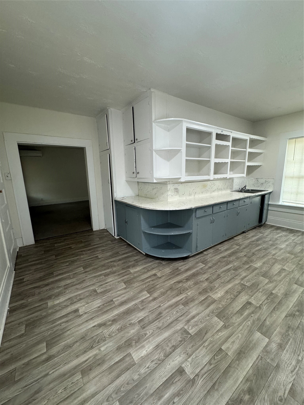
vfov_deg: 102.1
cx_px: 152
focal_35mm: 14
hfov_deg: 85.7
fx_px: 164
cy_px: 202
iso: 250
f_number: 2.2
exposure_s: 1/60
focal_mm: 2.22
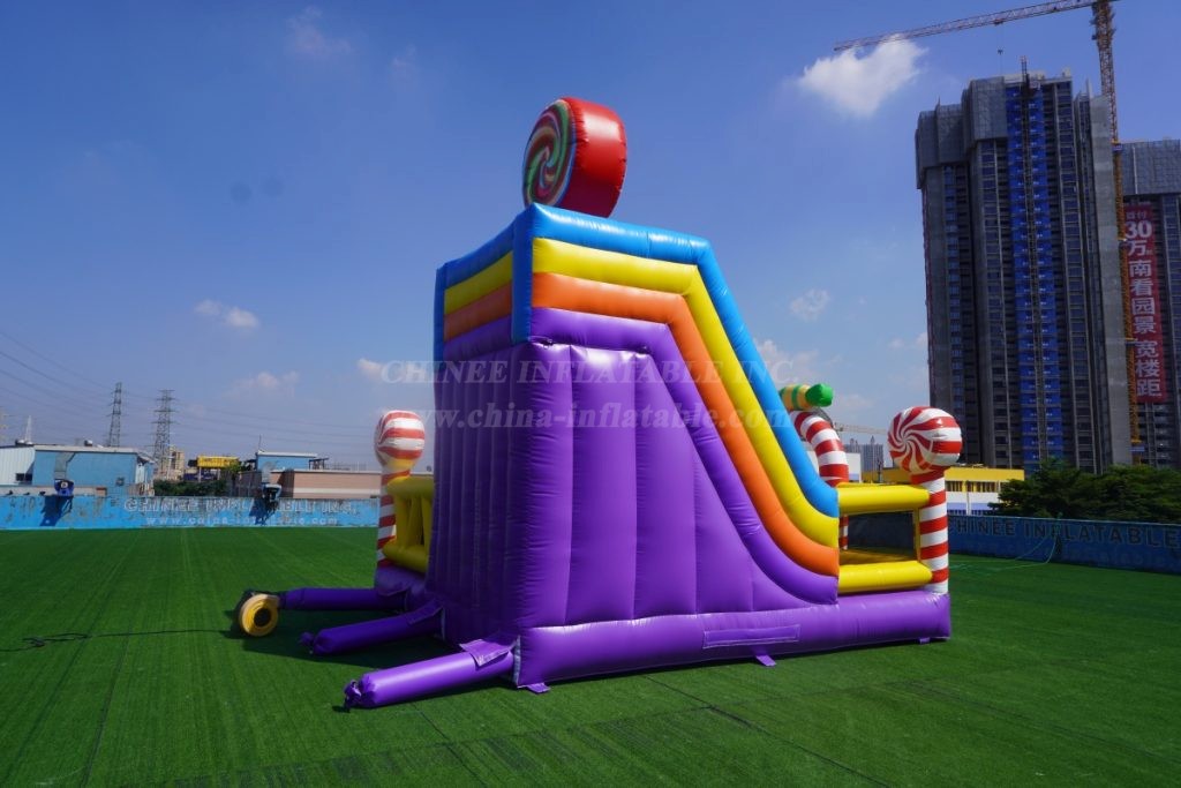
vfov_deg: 53.1
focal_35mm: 24
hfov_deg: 73.7
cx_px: 590
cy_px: 394
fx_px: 787
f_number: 10
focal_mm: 16
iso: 100
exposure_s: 1/320
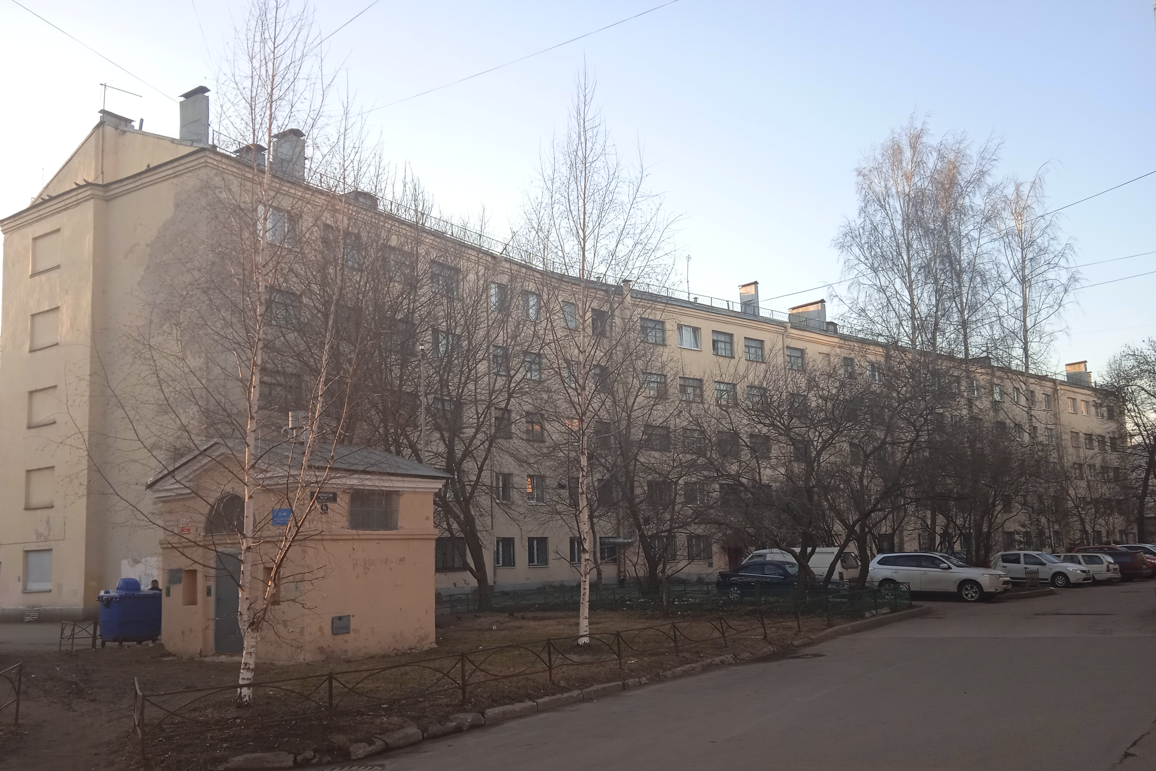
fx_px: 963
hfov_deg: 61.9
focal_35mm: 30
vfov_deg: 43.5
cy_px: 438
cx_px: 563
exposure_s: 1/112
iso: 100
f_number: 2.2
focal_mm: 3.43
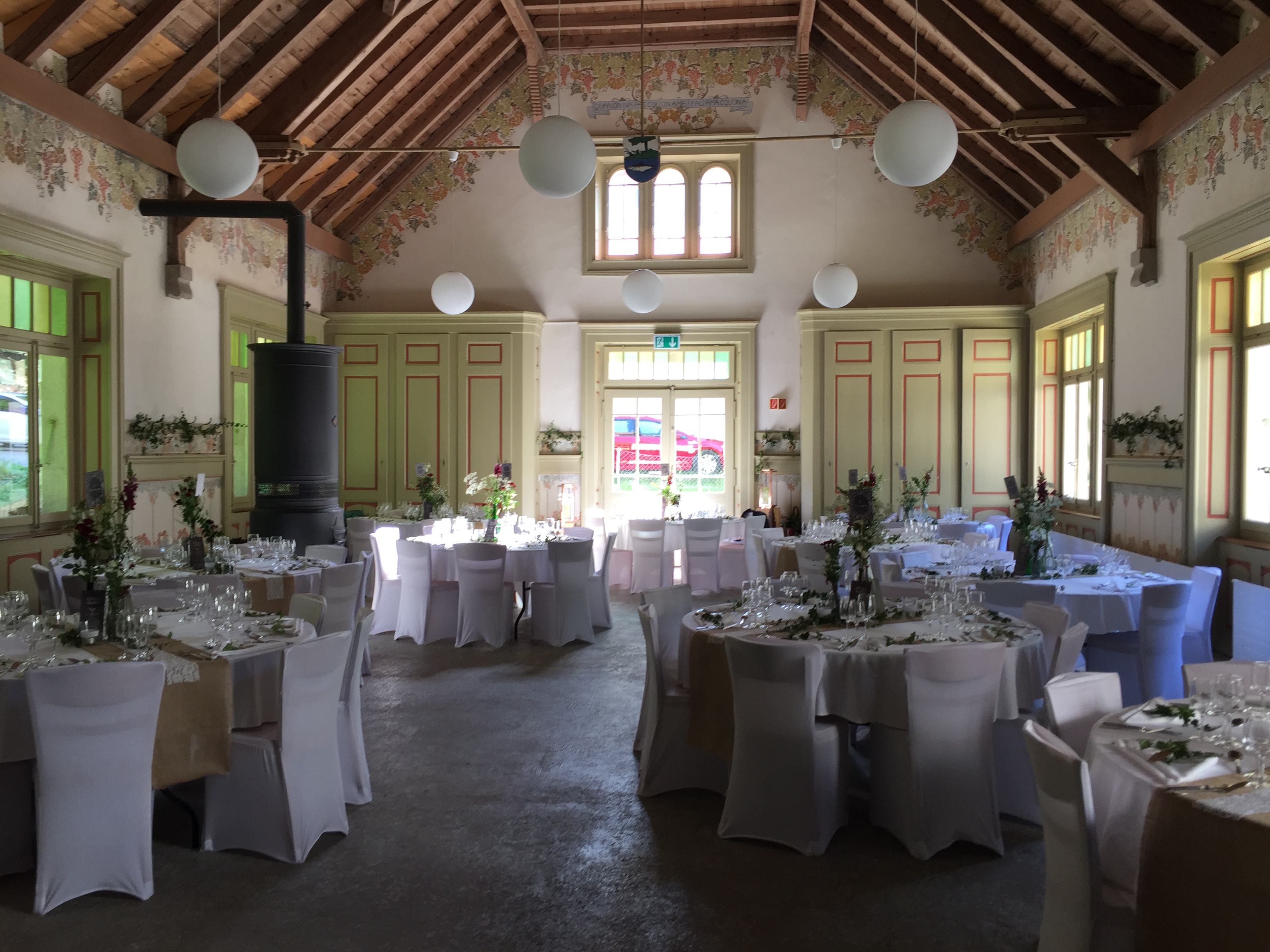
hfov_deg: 61.7
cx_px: 635
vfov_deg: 48.2
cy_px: 476
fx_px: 1064
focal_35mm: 29
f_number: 2.2
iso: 32
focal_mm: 4.15
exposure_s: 1/50
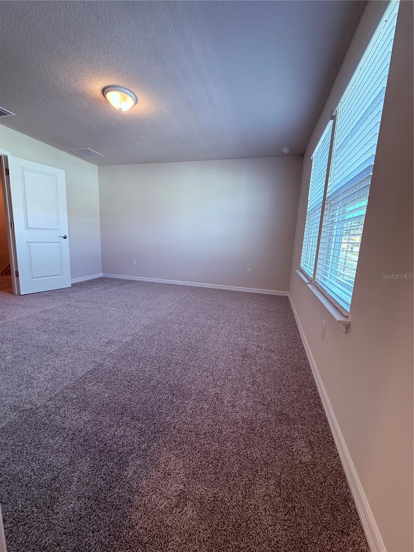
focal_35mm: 14
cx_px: 207
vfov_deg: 102.1
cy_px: 276
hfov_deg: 85.7
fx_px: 223
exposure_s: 1/120
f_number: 2.2
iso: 160
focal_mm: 2.22
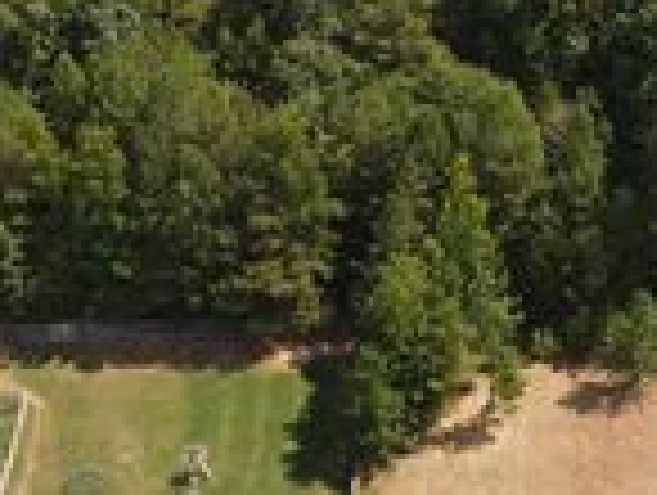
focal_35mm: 82
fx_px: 1559
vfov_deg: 18.0
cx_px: 544
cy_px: 281
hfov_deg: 23.4
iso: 100
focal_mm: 4.5
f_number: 2.8
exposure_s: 1/350
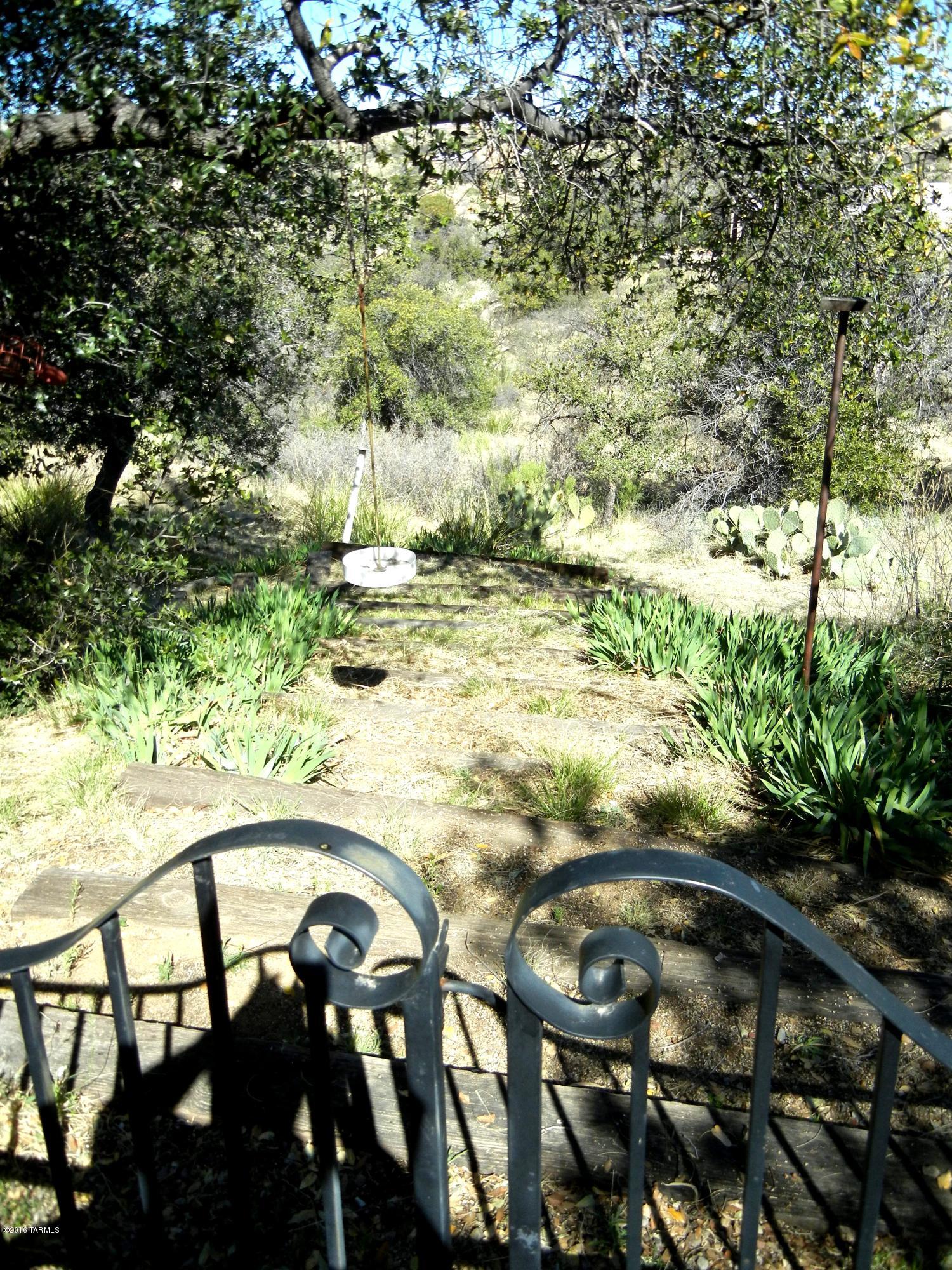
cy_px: 635
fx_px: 1100
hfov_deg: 46.8
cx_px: 476
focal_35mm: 30
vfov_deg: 60.0
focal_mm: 5.4
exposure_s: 1/296
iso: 160
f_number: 7
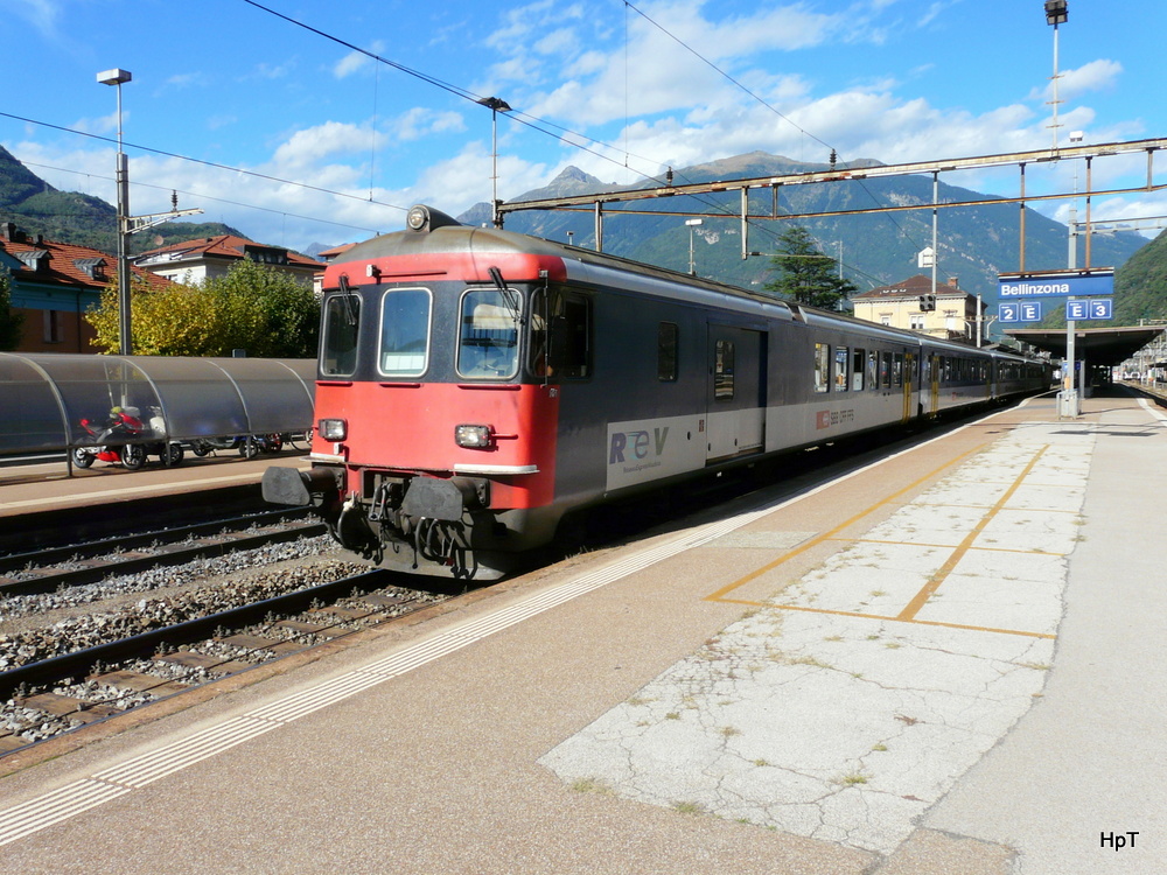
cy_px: 438
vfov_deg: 49.7
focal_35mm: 28
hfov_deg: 63.4
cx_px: 584
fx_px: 944
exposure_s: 1/320
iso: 100
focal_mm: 4.6
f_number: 6.3
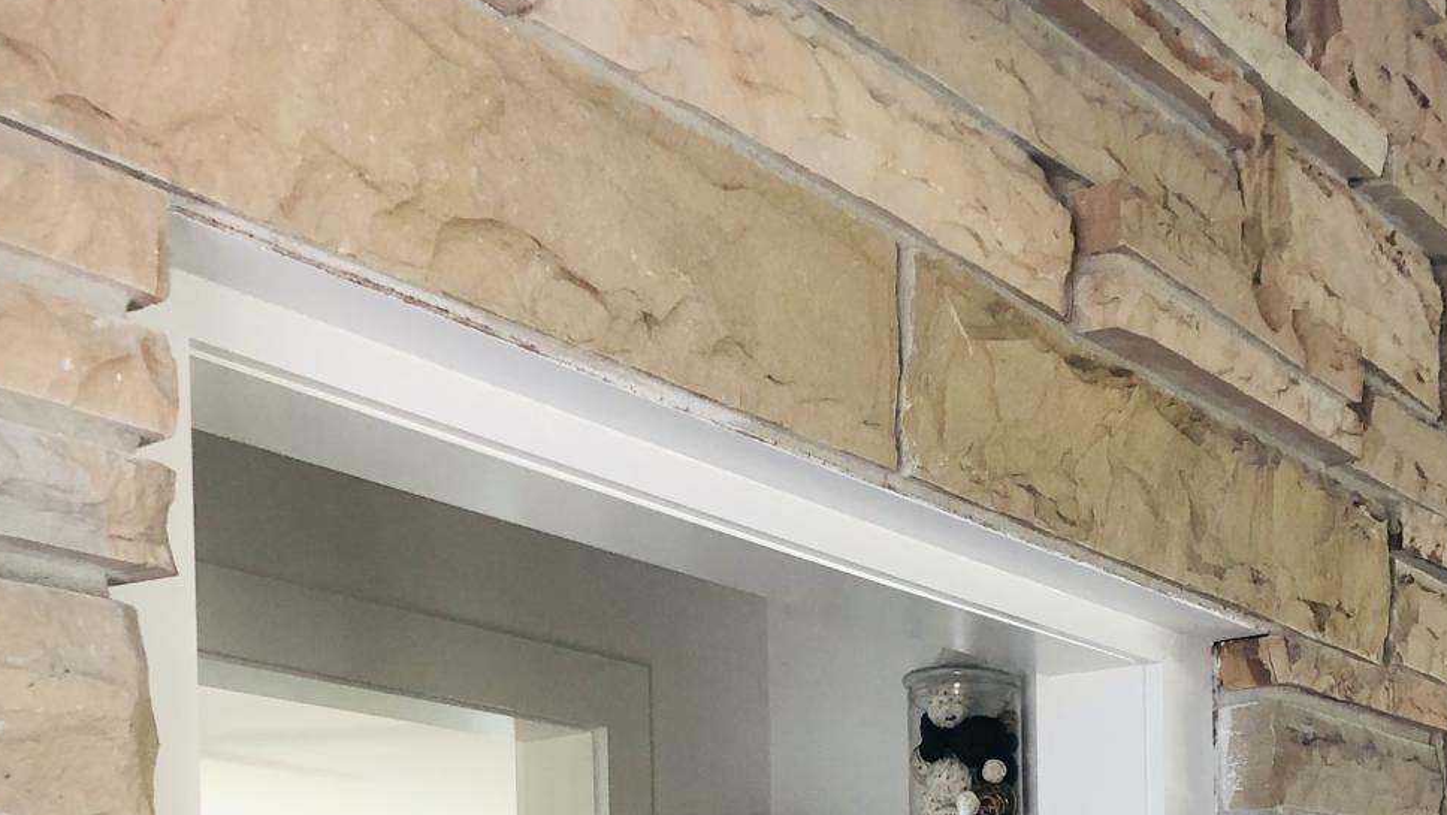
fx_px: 2418
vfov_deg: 17.9
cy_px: 1042
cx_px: 719
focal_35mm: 63
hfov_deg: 33.3
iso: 25
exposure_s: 1/30
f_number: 1.8
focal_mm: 3.99
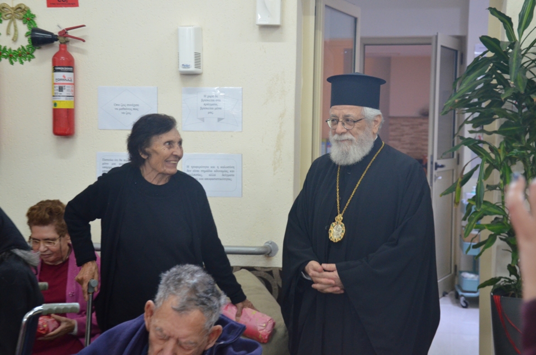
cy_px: 178
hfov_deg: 29.9
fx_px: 1003
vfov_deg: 20.1
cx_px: 268
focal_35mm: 68
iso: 2000
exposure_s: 1/50
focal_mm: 45
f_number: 4.8
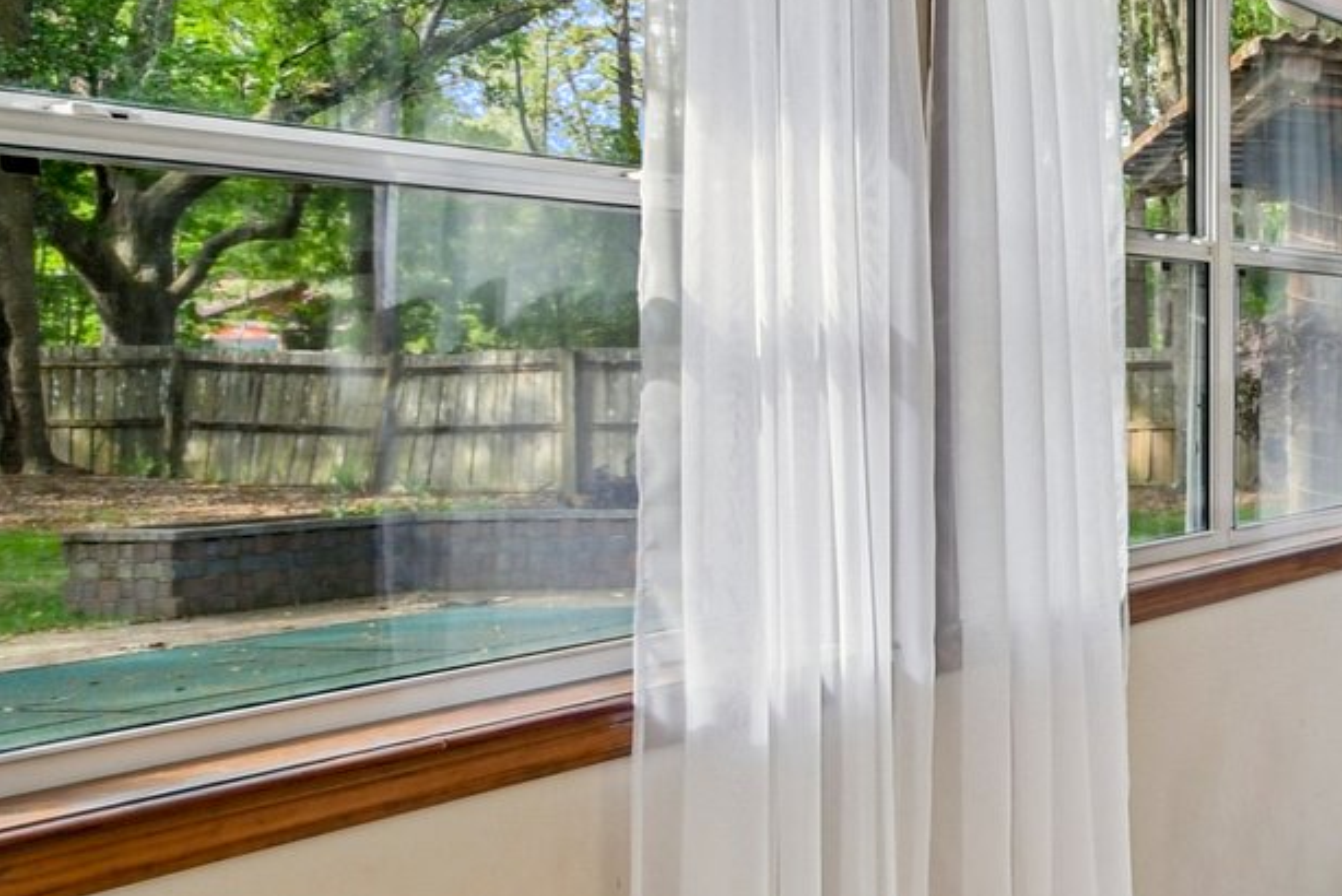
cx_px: 2131
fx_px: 1865
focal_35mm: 50
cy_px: 392
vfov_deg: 27.0
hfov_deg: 25.9
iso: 400
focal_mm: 10
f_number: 8
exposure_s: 1/40
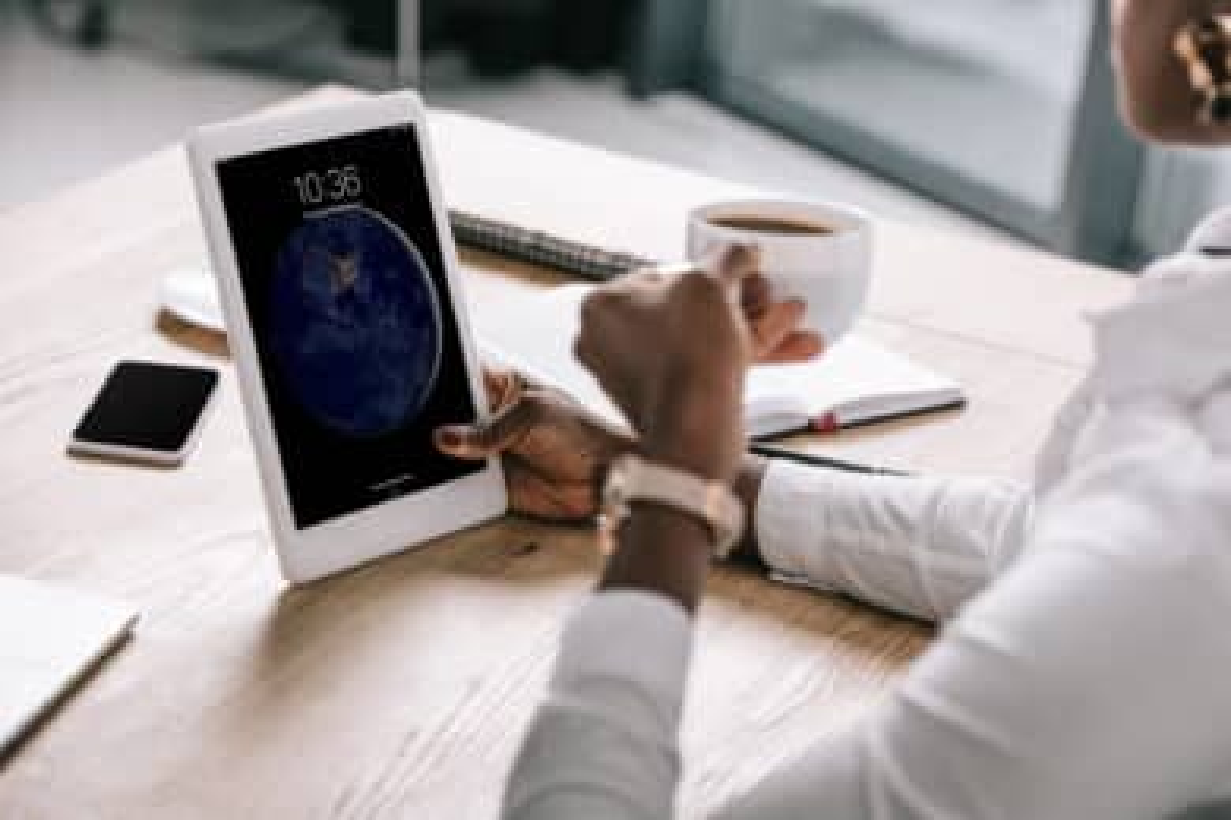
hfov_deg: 22.1
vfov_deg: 14.9
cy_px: 410
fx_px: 3146
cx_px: 616
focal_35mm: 92
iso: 400
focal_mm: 92
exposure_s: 1/200
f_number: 4.5
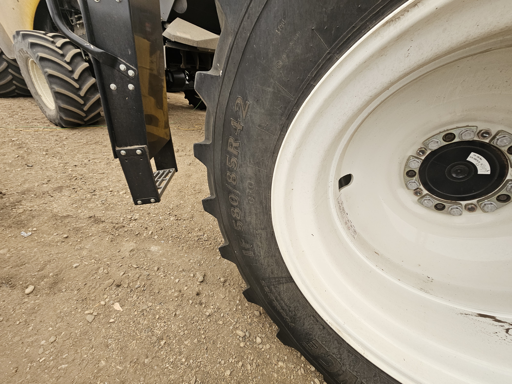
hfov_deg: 106.2
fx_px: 192
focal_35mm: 13
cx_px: 256
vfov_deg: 89.9
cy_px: 192
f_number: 2.2
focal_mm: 2.2
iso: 80
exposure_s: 1/60
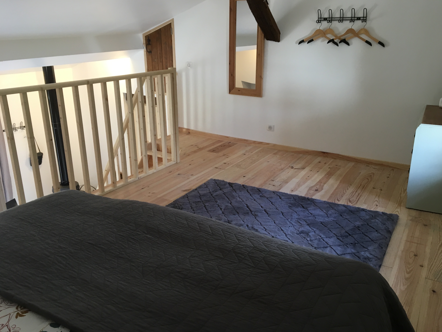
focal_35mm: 30
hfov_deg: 60.0
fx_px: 383
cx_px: 225
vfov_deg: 46.8
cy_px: 165
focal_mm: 4.15
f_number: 2.2
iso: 100
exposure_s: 1/33
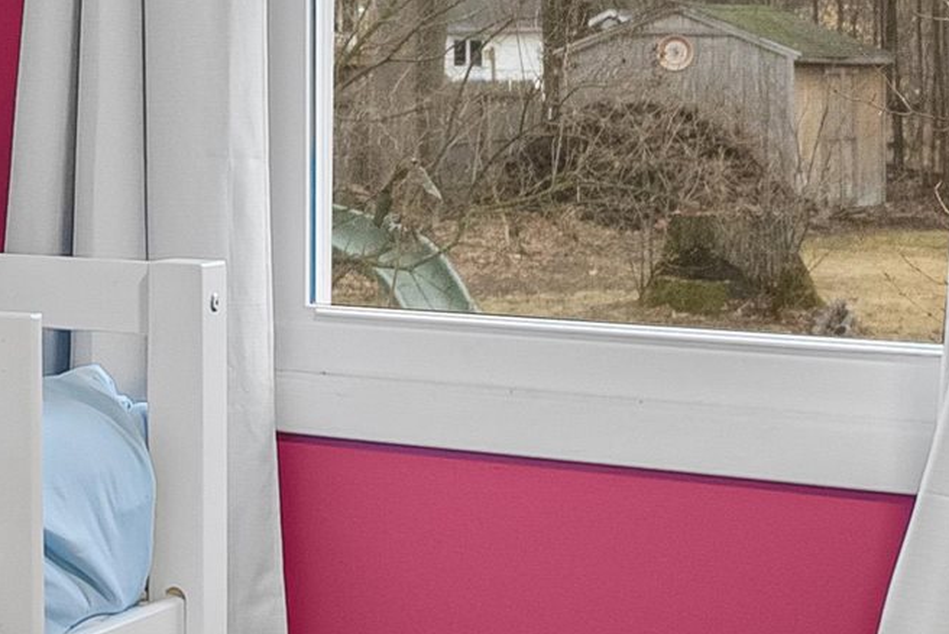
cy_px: 46
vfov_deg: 14.7
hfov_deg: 19.3
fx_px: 2421
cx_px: -479
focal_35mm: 92
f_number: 4.5
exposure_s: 1/30
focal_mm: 19.6
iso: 3200
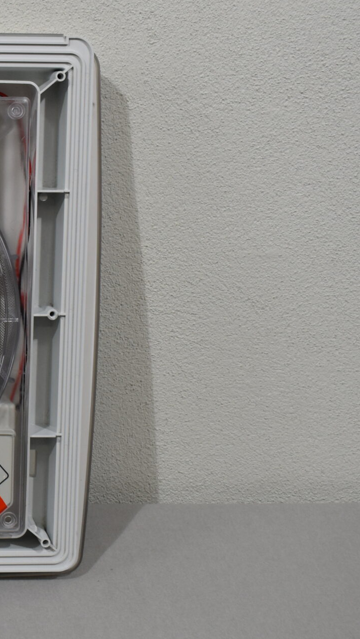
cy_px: 307
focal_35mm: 79
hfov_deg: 14.4
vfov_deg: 26.8
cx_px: -162
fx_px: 1341
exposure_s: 1/125
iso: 320
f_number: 5.6
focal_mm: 25
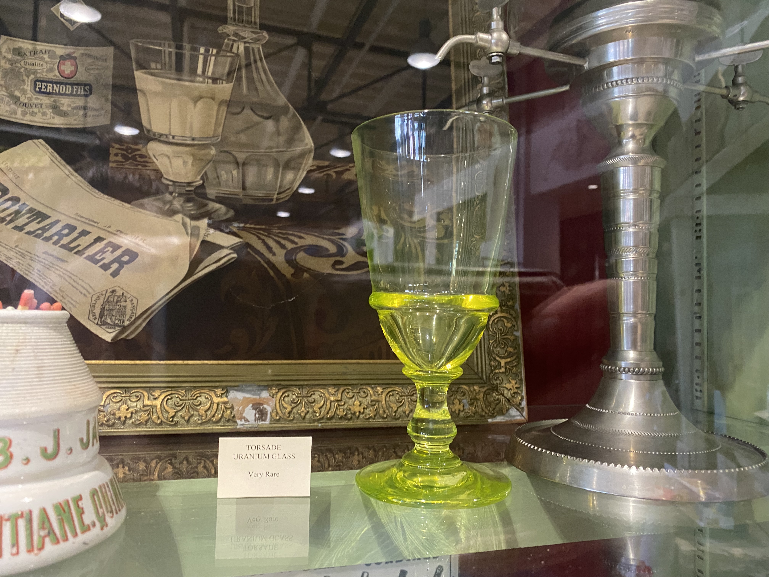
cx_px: 384
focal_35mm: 26
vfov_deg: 53.1
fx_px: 578
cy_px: 288
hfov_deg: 67.3
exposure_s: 1/30
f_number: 1.8
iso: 500
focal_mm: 4.25
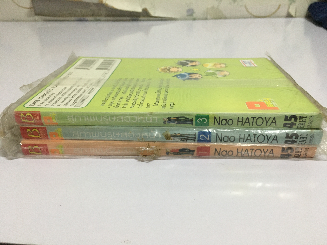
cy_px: 122
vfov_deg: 48.2
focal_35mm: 29
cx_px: 164
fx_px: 274
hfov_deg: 61.7
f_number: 2.2
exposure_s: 1/20
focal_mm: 4.15
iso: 200
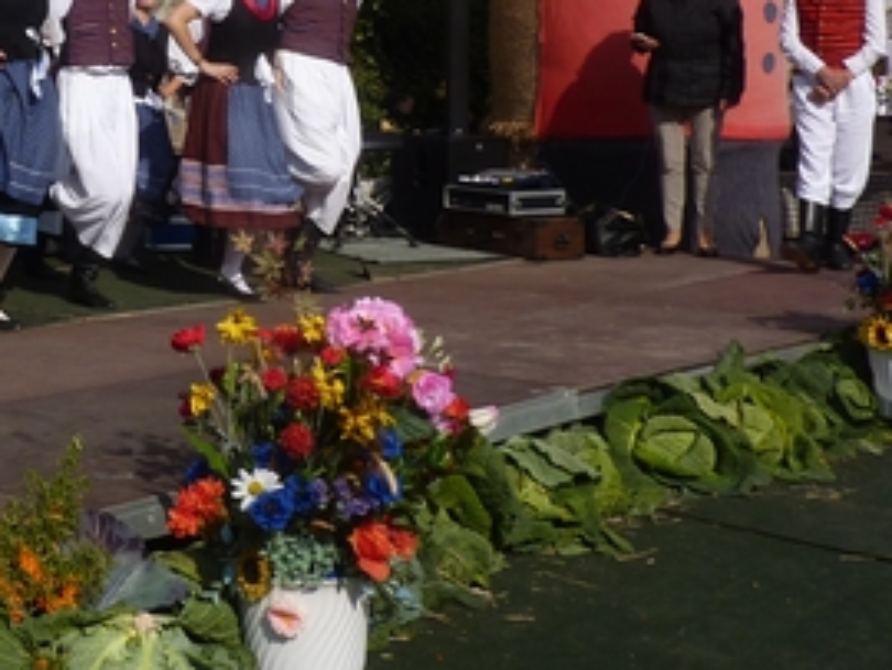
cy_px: 69
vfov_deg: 23.8
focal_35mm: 60
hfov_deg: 29.2
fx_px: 1547
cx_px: -79
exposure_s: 1/500
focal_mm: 4.4
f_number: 5.6
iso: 80
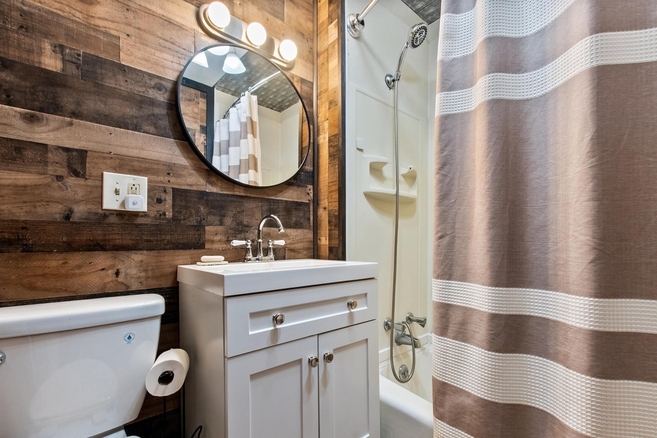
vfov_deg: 77.3
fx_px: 274
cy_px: 219
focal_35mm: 15
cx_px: 328
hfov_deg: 100.4
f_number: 9
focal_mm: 10
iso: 250
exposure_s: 1/4
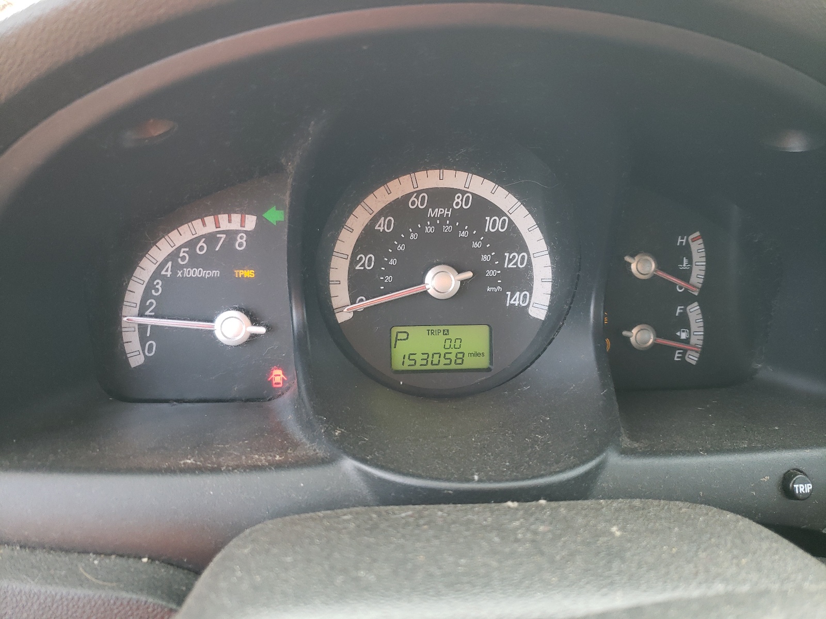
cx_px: 413
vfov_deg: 53.1
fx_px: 620
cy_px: 310
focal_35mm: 26
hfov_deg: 67.3
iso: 83
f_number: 1.5
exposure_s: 1/100
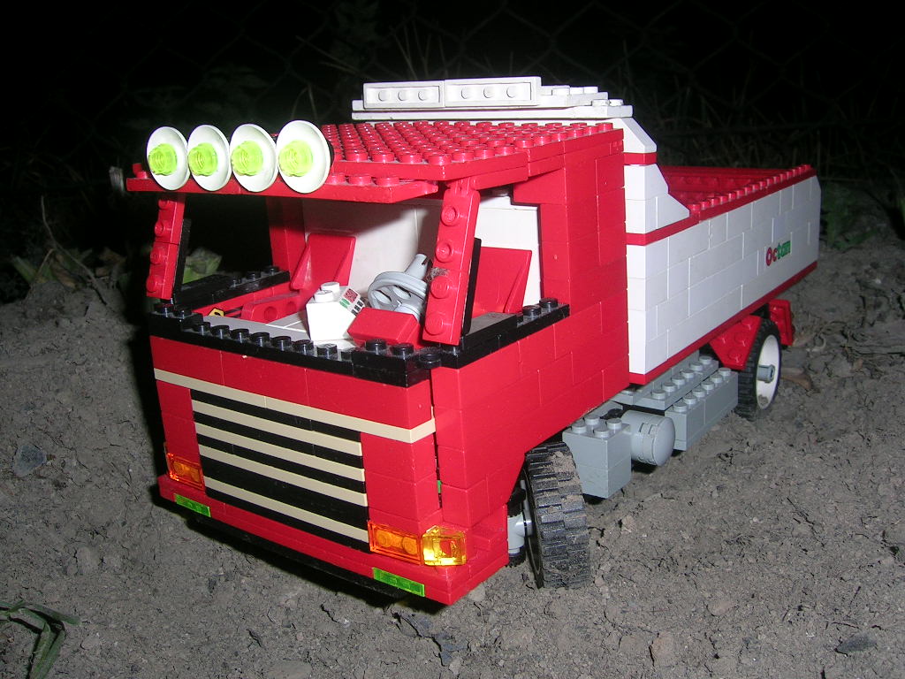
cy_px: 340
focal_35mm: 35
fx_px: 915
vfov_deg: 40.7
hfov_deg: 52.6
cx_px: 452
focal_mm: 5.4
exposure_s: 1/60.1
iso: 50
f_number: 4.8
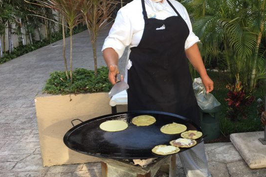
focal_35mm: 43
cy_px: 48
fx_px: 318
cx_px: 188
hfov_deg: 44.4
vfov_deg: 30.7
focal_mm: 4.15
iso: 32
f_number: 2.2
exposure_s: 1/120
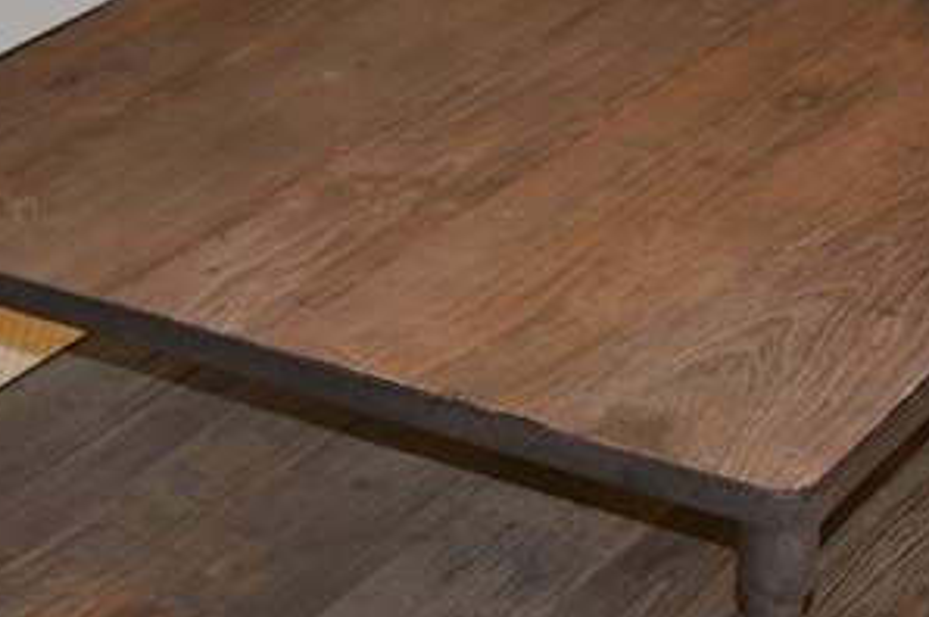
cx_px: 486
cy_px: 570
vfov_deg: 11.2
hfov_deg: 16.9
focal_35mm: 121
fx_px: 3119
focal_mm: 40
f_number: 5.3
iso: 640
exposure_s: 1/60
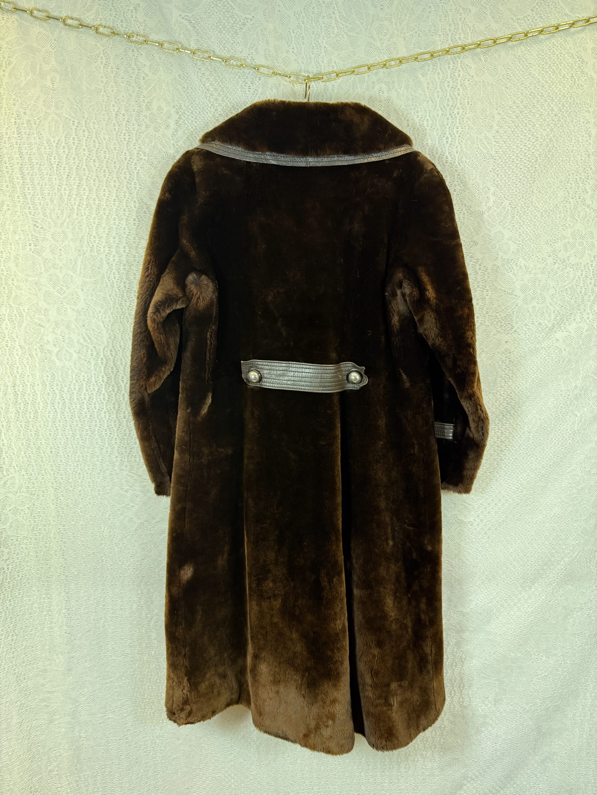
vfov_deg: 71.6
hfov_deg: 56.8
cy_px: 398
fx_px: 552
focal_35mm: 24
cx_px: 298
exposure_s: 1/100
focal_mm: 6.76
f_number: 1.78
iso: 250
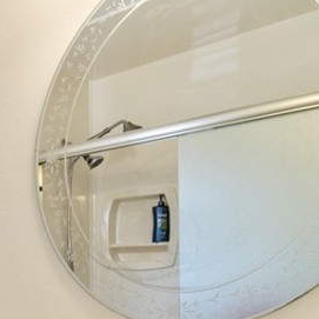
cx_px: -154
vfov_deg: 35.3
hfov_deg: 27.1
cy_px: 288
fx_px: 469
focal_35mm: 45
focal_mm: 14
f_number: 4
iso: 400
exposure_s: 1/250
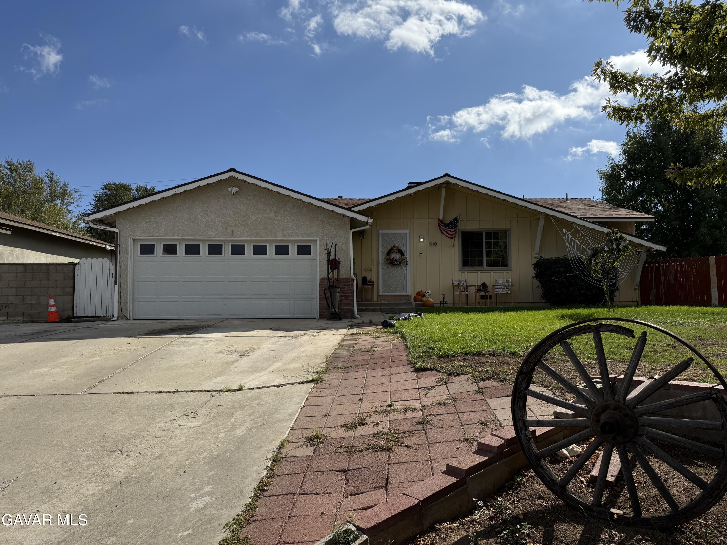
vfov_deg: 56.8
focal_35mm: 24
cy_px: 272
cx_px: 364
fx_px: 504
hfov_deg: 71.6
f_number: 1.78
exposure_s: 1/8130
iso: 125
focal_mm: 6.76
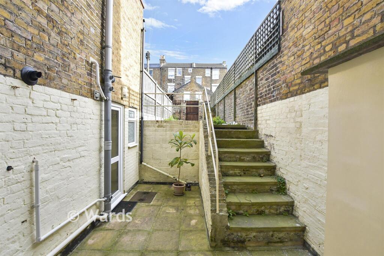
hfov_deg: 100.4
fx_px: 160
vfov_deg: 77.3
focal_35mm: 15
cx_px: 192
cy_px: 128
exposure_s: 1/160
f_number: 9
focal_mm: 10
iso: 800
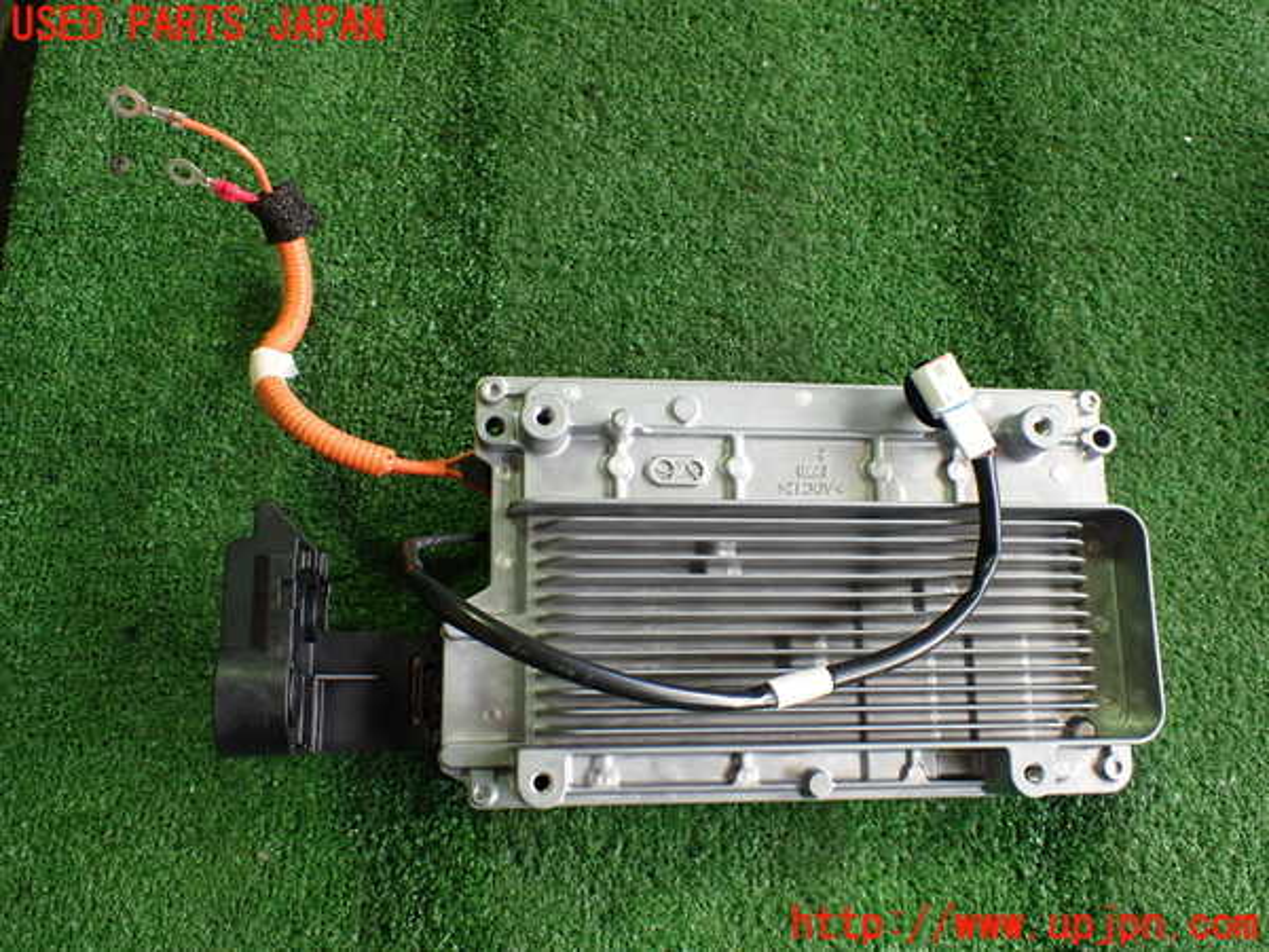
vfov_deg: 46.8
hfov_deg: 60.0
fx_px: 1100
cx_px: 634
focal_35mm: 30
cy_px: 476
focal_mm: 5.4
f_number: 2.3
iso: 500
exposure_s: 1/125
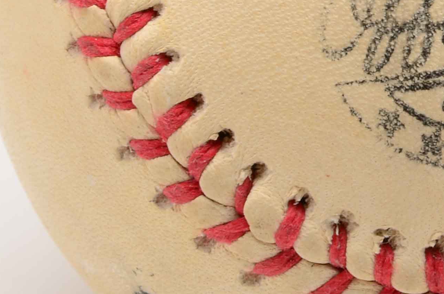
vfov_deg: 2.3
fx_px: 7456
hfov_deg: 3.4
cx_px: 475
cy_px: -8
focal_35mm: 606
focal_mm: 105
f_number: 22
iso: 100
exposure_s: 1/160
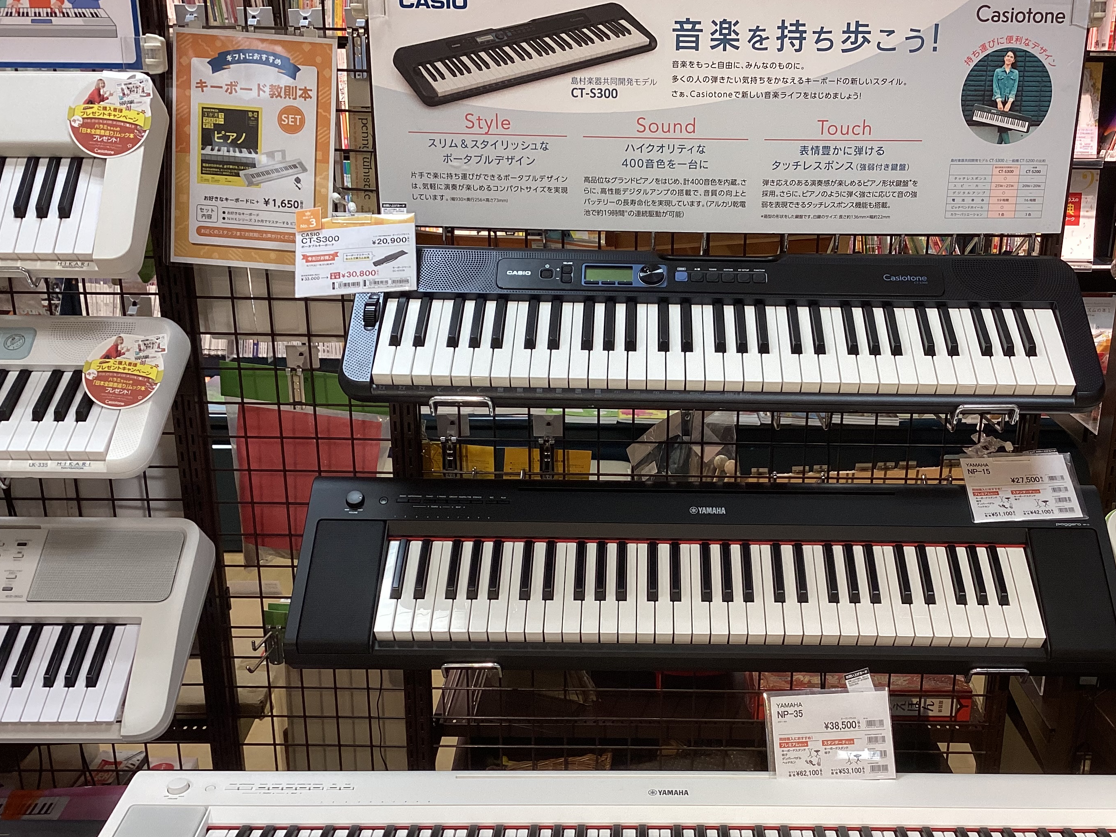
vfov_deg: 38.6
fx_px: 1193
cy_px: 484
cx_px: 655
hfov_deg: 49.9
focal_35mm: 37
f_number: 2.4
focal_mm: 3.3
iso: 64
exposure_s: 1/50
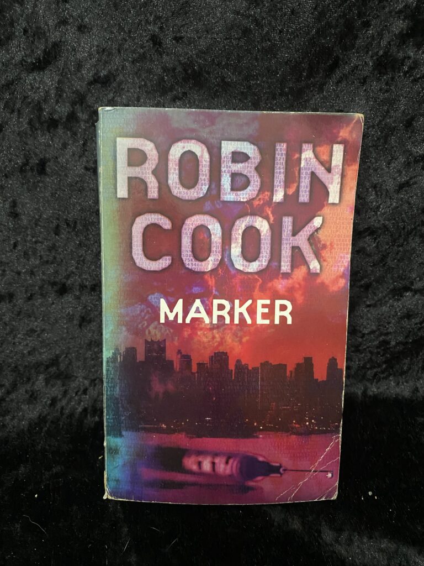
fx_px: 425
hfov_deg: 53.1
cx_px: 212
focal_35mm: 26
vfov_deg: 67.3
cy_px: 283
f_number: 1.8
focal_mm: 4.25
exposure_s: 1/25
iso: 640
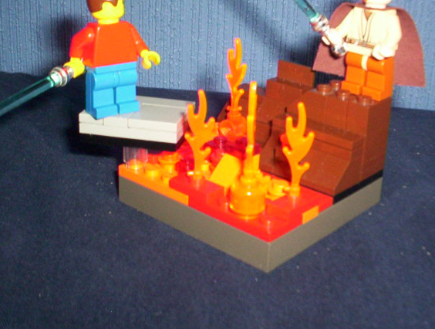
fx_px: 693
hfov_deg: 34.6
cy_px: 107
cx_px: 281
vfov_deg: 26.5
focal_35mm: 55
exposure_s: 1/60
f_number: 4.5
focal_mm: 4.99
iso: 140
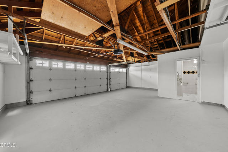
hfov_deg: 108.3
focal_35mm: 13
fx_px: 82
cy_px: 76
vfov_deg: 85.5
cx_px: 114
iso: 250
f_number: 9
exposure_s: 1/1.67
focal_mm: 13
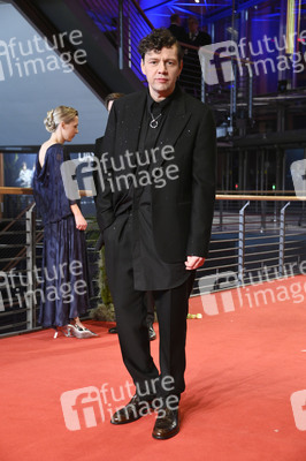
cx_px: 153
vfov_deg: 32.4
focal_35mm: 62
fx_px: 792
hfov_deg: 21.9
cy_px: 230
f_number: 4.8
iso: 5000
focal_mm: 62
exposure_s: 1/250
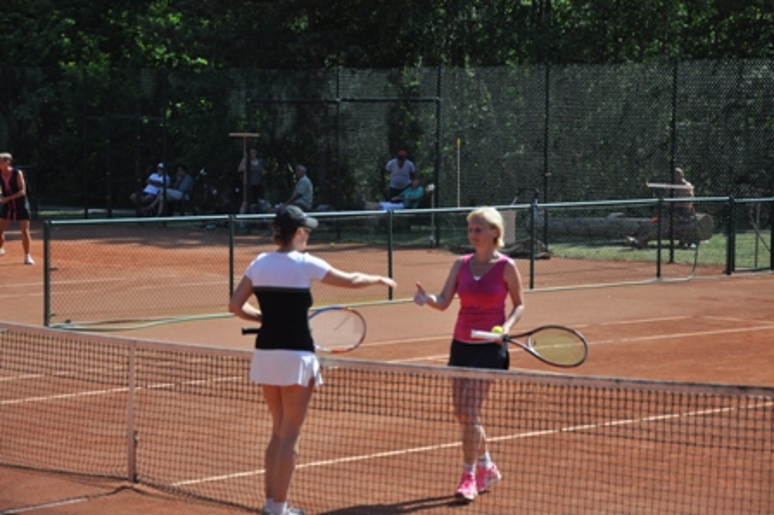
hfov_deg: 19.5
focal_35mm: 105
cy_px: 258
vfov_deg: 13.0
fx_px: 2256
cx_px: 387
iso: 400
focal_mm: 70
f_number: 6.3
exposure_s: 1/1600
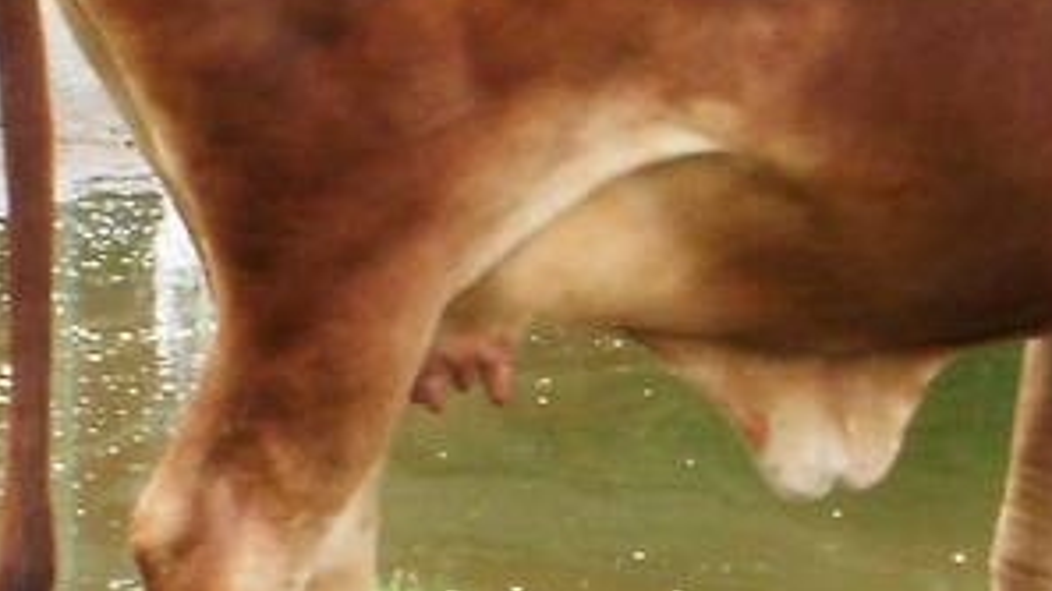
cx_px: 503
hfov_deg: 10.2
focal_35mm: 211
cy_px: 149
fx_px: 5885
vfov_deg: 5.8
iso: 100
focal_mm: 6.3
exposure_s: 1/80
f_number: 5.6
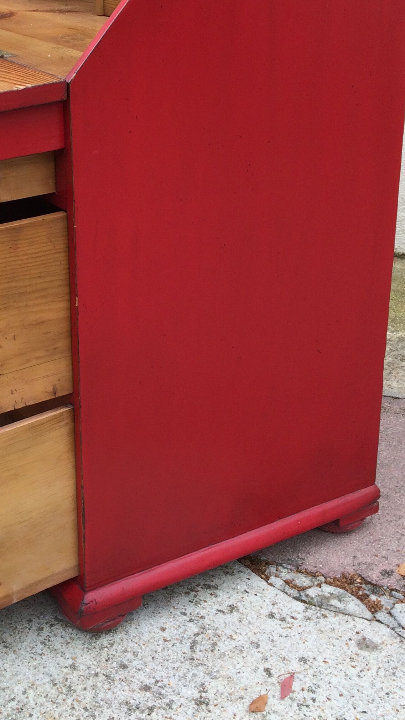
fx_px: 974
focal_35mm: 51
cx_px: 34
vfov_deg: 40.0
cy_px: 227
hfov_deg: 22.9
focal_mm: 4.15
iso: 32
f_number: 2.2
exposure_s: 1/336
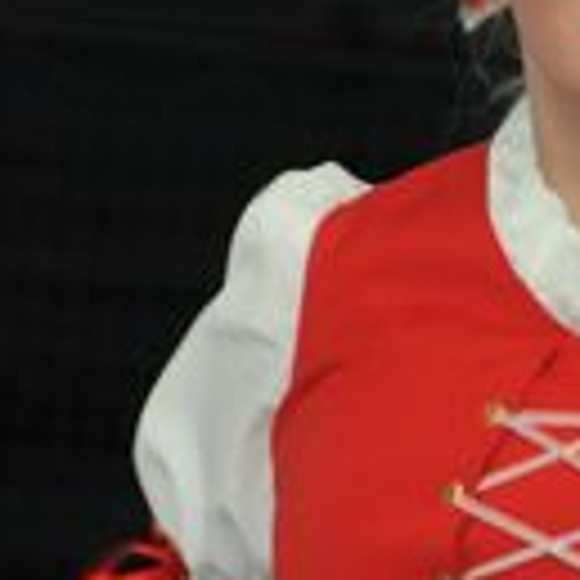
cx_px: 584
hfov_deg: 2.8
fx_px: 11727
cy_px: 602
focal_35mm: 619
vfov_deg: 2.8
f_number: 6
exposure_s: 1/60
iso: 1100
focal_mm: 125
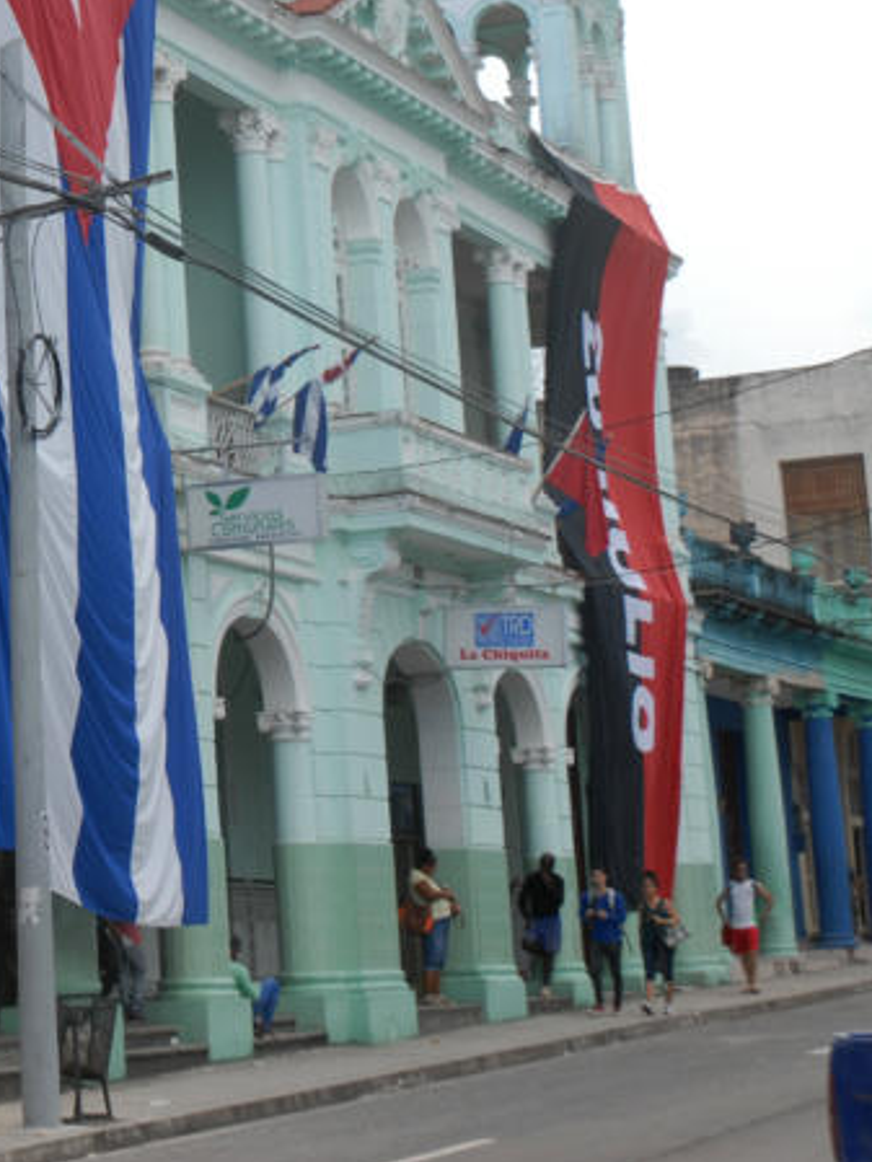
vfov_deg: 19.1
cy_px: 283
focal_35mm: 102
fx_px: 3428
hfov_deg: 14.0
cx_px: -223
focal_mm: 31
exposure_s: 1/60
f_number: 5.6
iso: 100
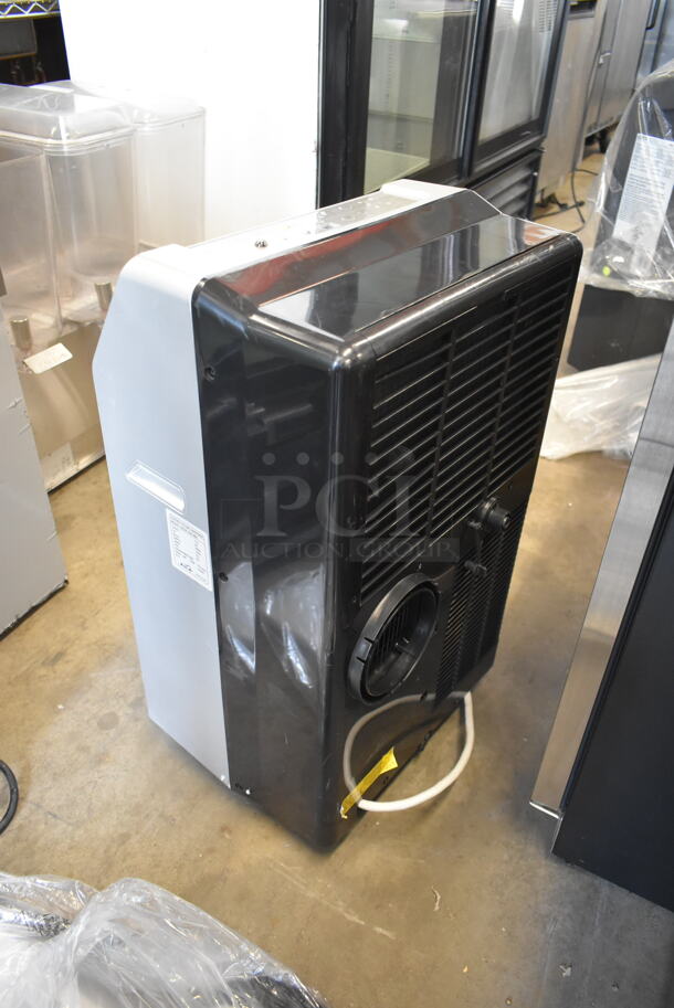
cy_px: 504
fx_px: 757
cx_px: 337
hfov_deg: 48.0
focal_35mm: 27
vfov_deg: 67.3
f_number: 4
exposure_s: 1/60
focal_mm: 18
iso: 2200
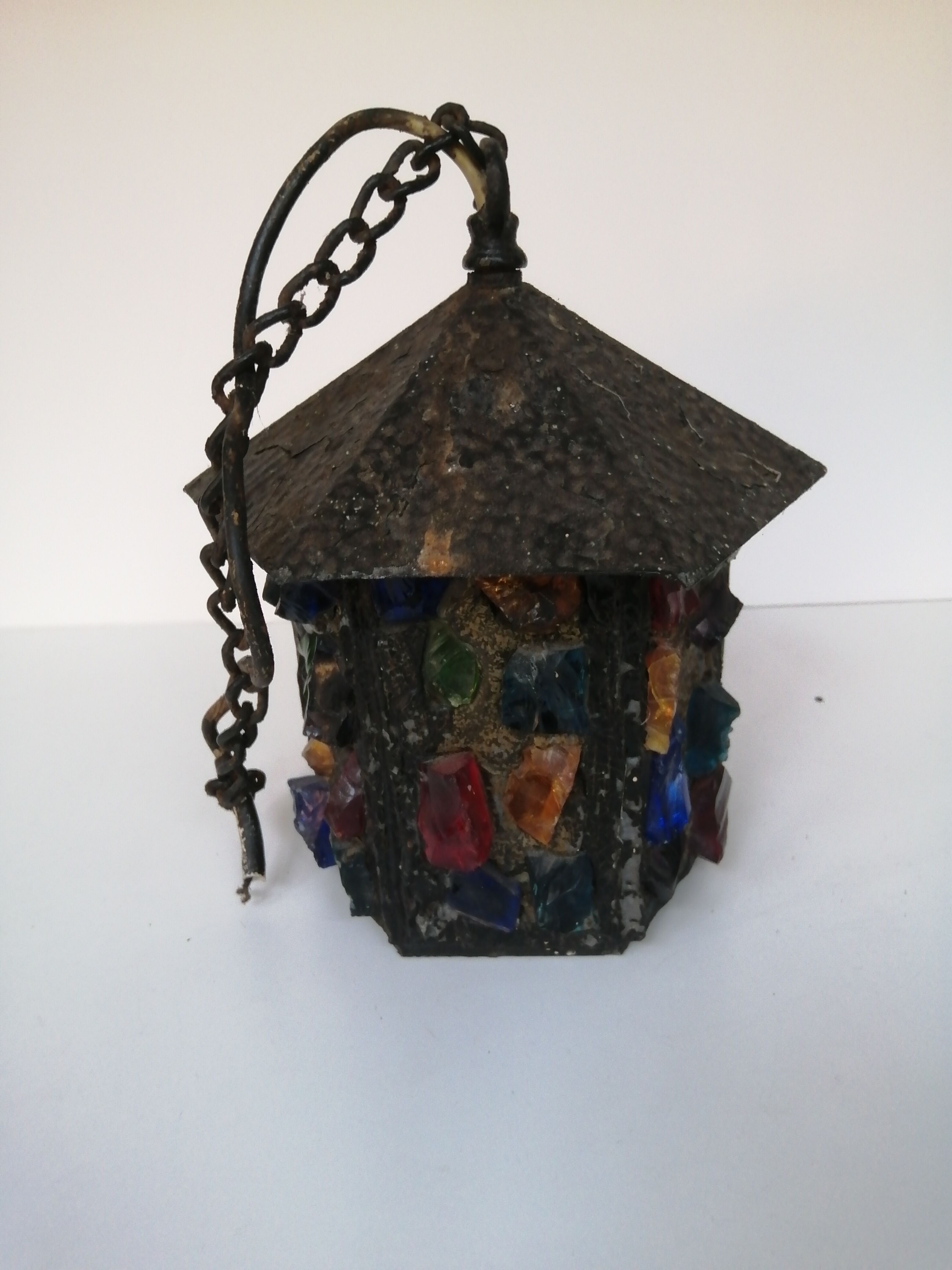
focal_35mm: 26
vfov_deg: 67.3
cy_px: 635
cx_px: 476
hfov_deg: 53.1
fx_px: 953
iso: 320
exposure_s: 1/33.3
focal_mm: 3.6
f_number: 1.8
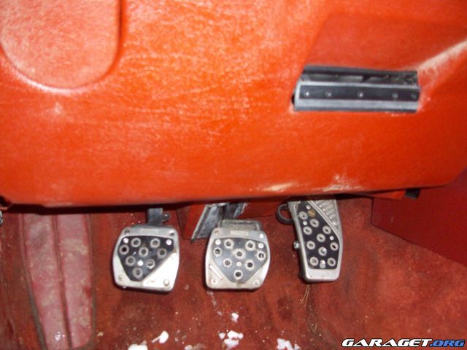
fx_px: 459
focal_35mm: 34
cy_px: 175
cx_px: 234
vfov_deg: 41.8
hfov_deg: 54.0
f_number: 2.8
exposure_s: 1/60
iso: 160
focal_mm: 5.7
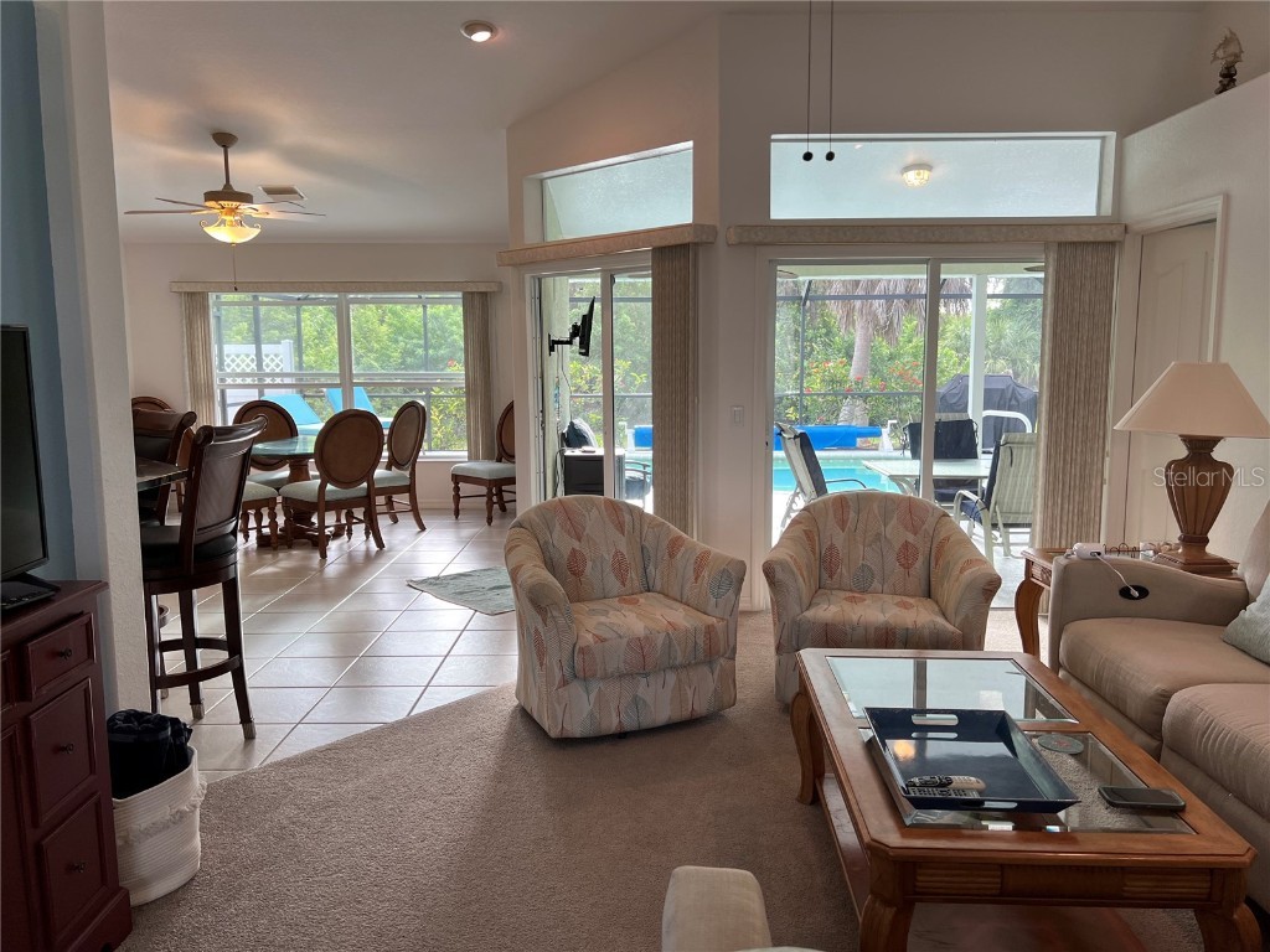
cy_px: 476
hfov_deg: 67.3
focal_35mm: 26
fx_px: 954
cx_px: 635
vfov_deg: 53.1
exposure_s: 1/120
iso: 50
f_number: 1.5
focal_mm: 5.7
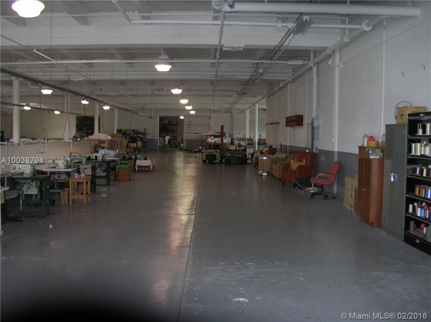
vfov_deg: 39.6
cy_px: 161
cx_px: 216
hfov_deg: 51.4
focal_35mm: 36
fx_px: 448
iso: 111
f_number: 2.7
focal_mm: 6
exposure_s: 1/60.1
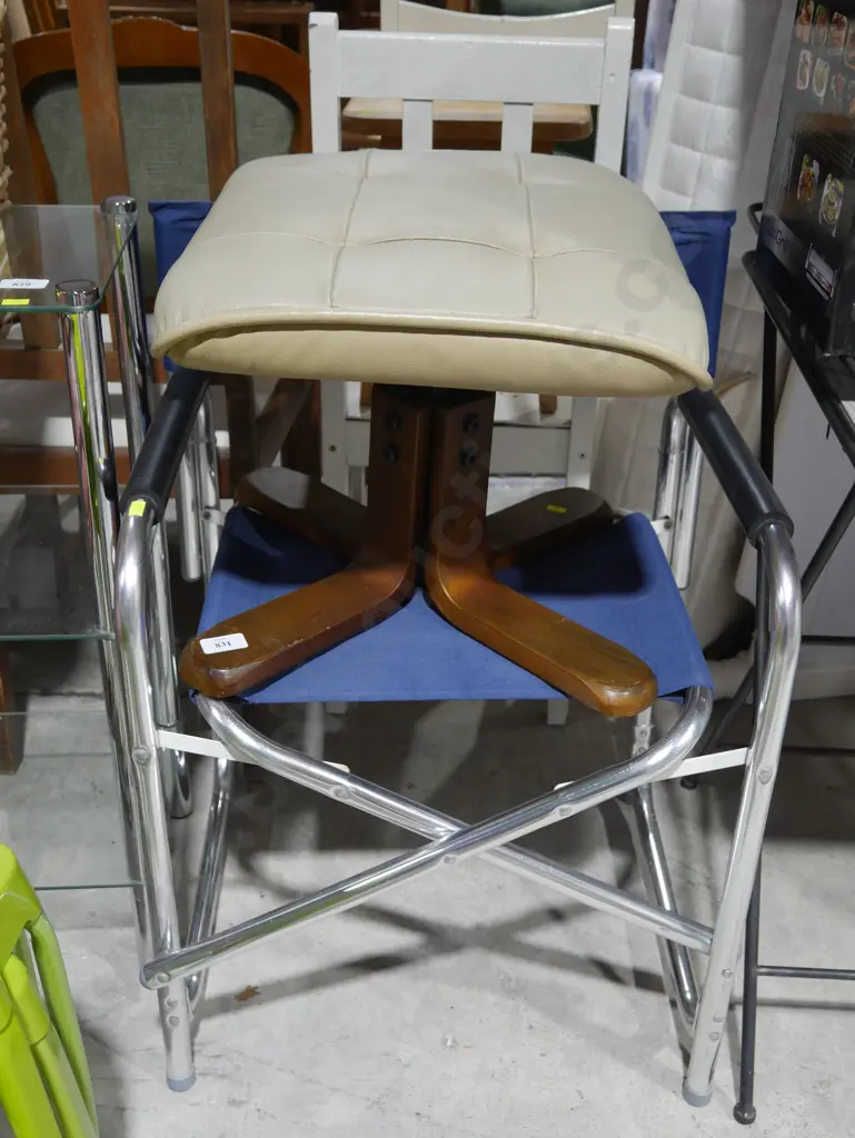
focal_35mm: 40
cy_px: 569
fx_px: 1316
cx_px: 428
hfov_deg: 36.0
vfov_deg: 46.8
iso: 500
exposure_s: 1/60
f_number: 4.4
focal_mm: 20
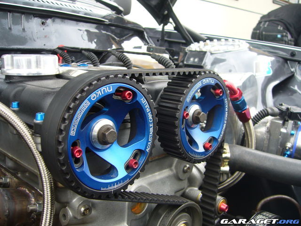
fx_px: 304
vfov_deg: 40.7
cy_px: 113
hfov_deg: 52.6
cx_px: 150
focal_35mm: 35
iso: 80
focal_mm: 5.8
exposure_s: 1/60
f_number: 2.8
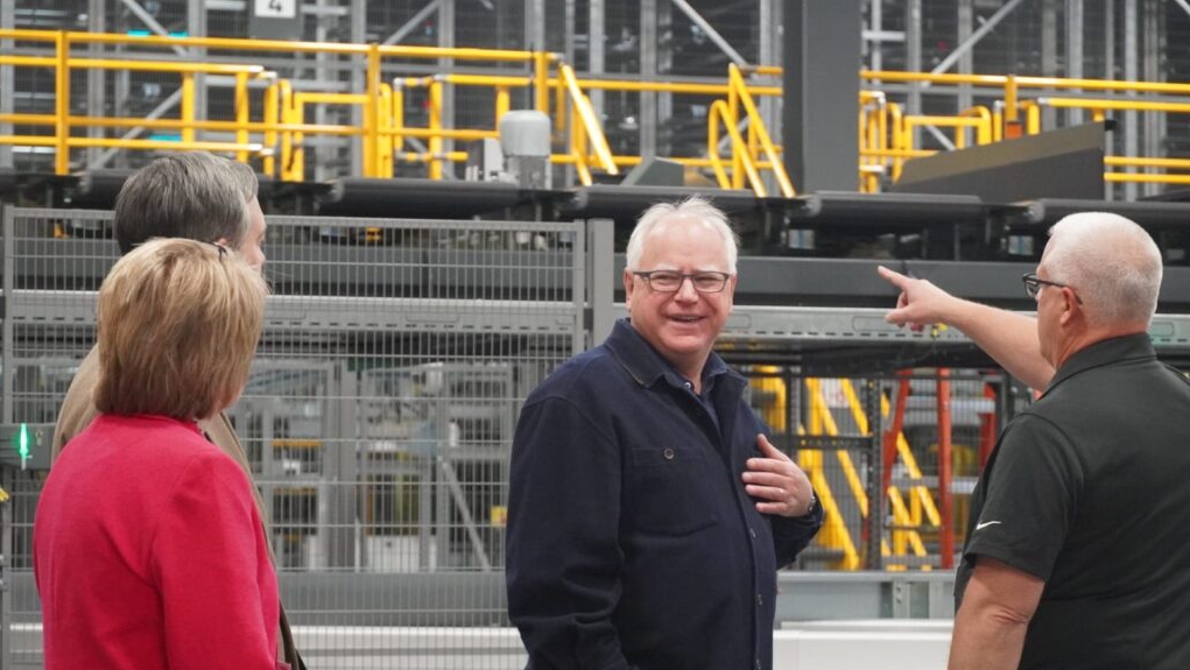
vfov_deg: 9.7
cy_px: 379
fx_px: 3930
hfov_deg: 17.2
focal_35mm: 125
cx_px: 594
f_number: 5.6
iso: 5000
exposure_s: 1/160
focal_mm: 79
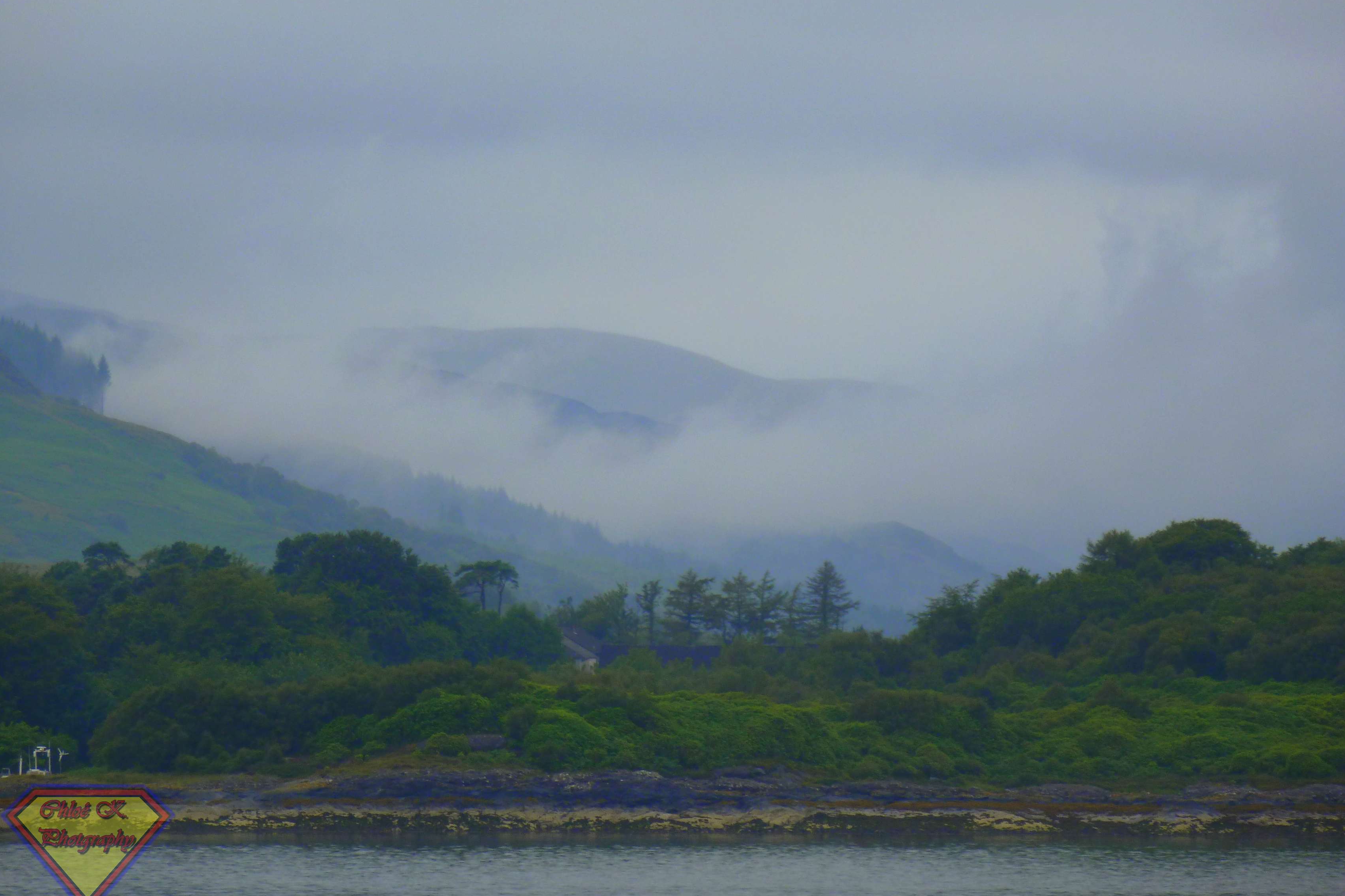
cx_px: 672
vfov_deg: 5.0
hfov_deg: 7.4
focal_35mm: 277
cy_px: 413
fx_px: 10348
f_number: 5.6
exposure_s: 1/160
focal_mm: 47.7
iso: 100
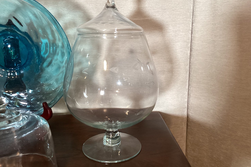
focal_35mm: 33
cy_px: 78
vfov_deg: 40.0
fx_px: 230
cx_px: 126
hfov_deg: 57.2
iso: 200
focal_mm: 3.3
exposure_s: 1/50
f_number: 2.4
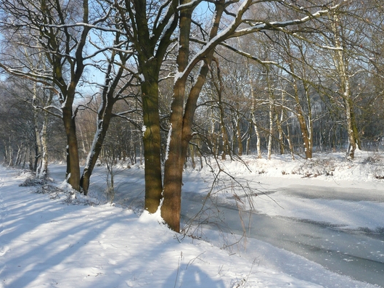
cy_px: 133
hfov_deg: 53.8
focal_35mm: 34
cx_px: 216
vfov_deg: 41.8
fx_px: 377
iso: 100
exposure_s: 1/500
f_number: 3.4
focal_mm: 4.9
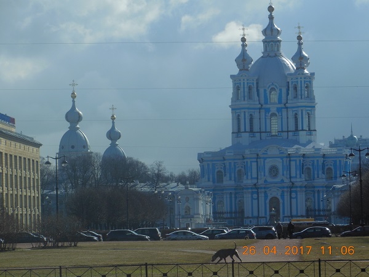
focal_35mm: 191
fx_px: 2036
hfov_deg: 10.4
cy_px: 138
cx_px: 184
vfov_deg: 7.8
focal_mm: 34
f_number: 5.9
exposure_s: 1/1000
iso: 125
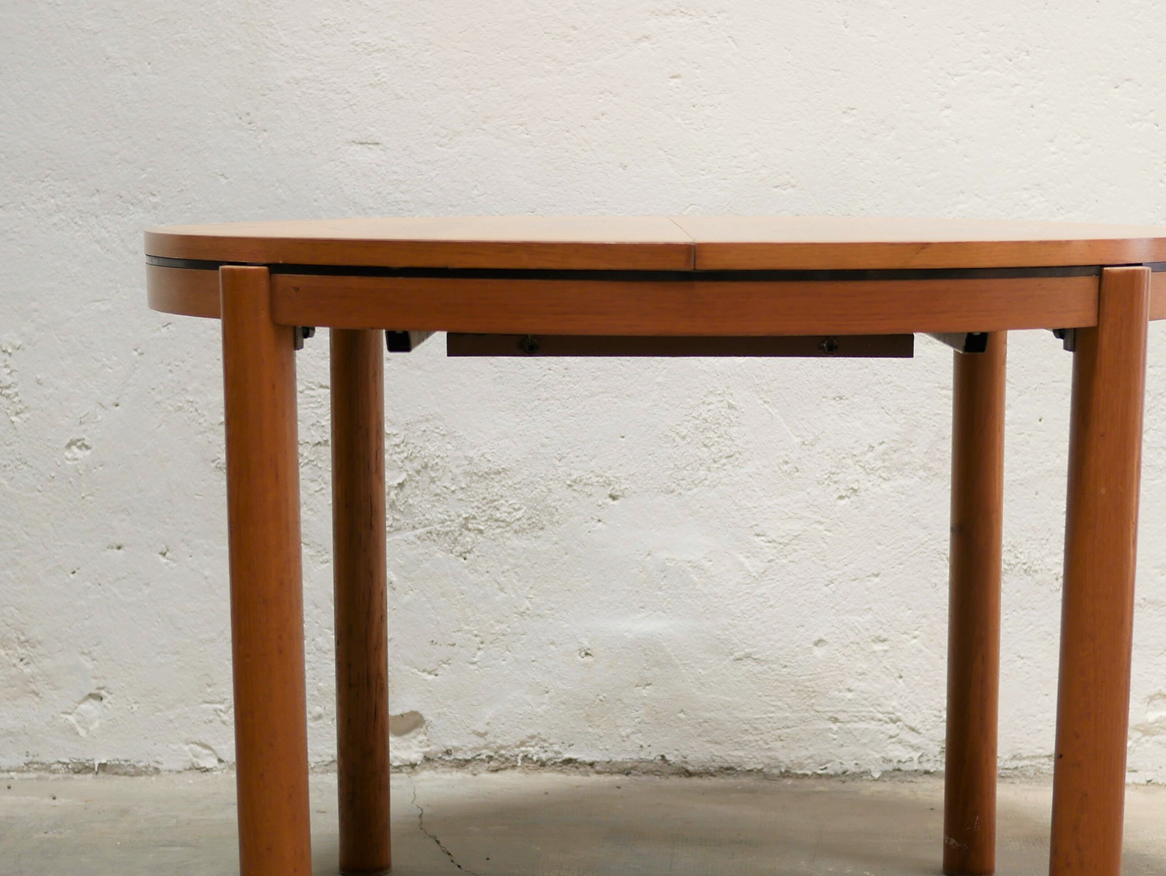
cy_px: 492
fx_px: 2393
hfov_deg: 27.4
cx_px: 641
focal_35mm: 71
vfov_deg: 20.7
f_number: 1.7
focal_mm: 20
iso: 200
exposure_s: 1/60
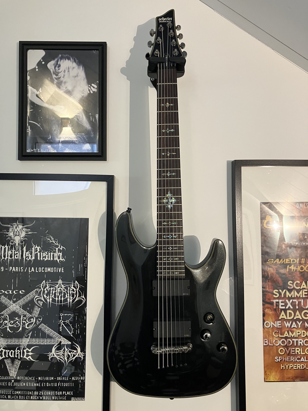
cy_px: 206
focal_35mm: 28
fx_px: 332
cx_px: 154
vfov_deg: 63.4
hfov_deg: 49.7
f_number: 1.8
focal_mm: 3.99
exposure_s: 1/50
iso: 250
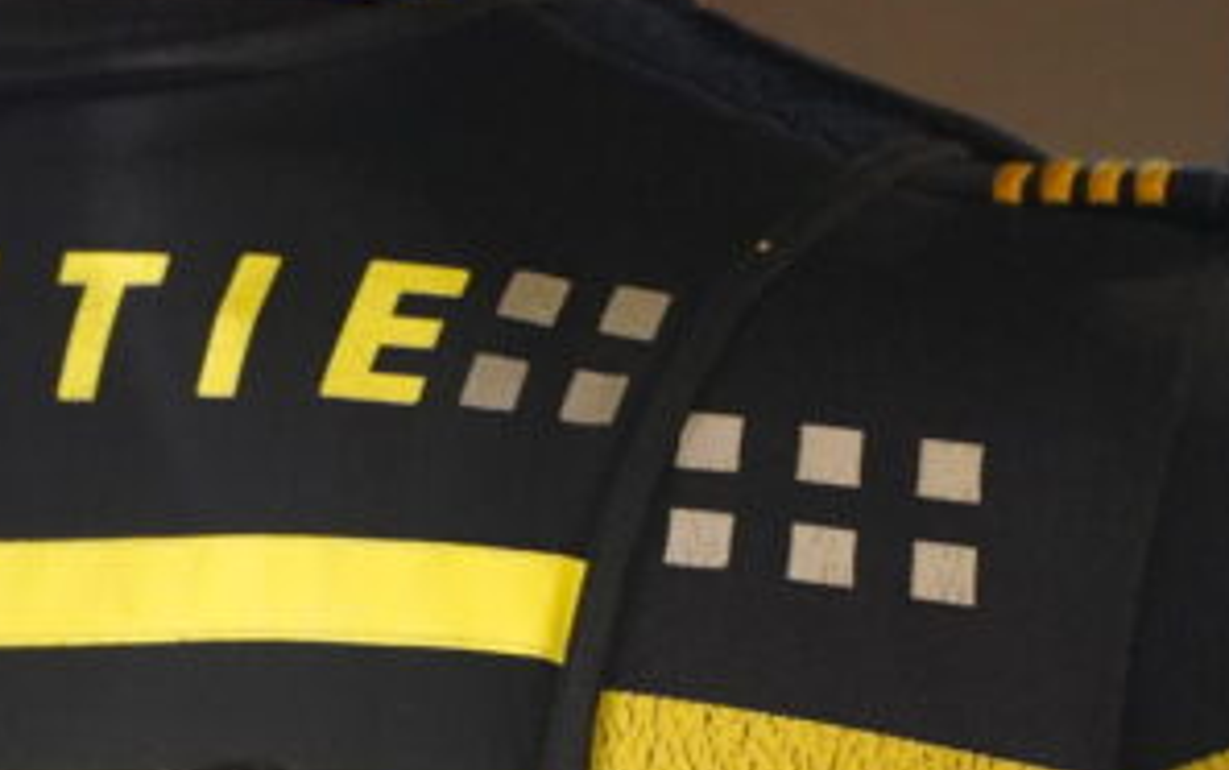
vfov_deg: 2.1
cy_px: 627
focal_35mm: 633
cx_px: 397
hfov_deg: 3.3
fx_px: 21214
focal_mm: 180
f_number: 2.8
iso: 8000
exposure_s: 1/50
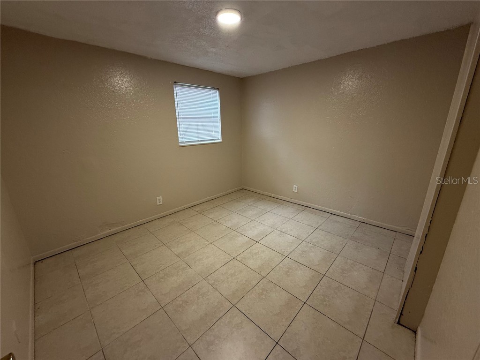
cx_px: 240
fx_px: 194
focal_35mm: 14
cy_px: 180
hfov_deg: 102.1
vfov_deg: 85.7
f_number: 2.2
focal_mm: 2.22
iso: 200
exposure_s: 1/60
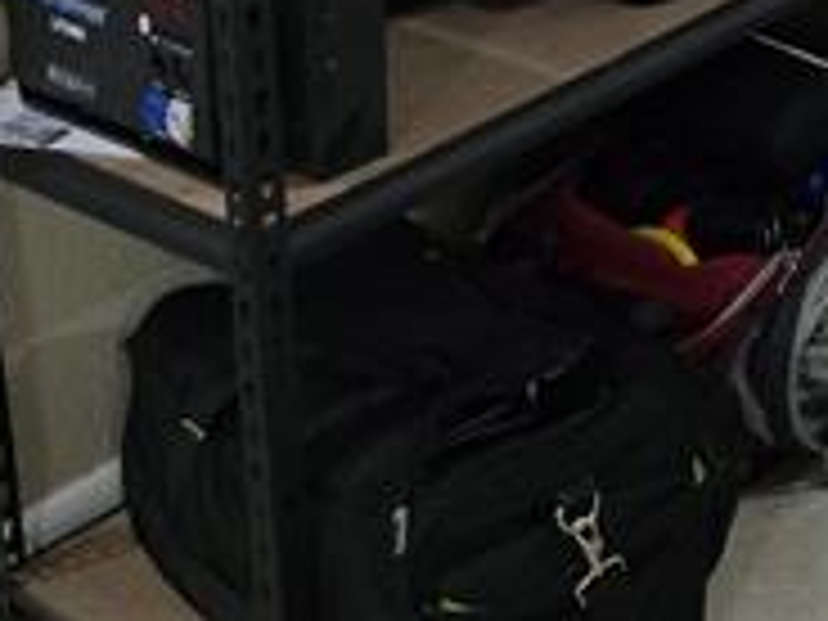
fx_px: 2392
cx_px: 1638
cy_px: -724
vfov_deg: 12.5
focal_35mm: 100
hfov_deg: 15.7
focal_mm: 6.3
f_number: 1.7
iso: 400
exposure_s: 1/120
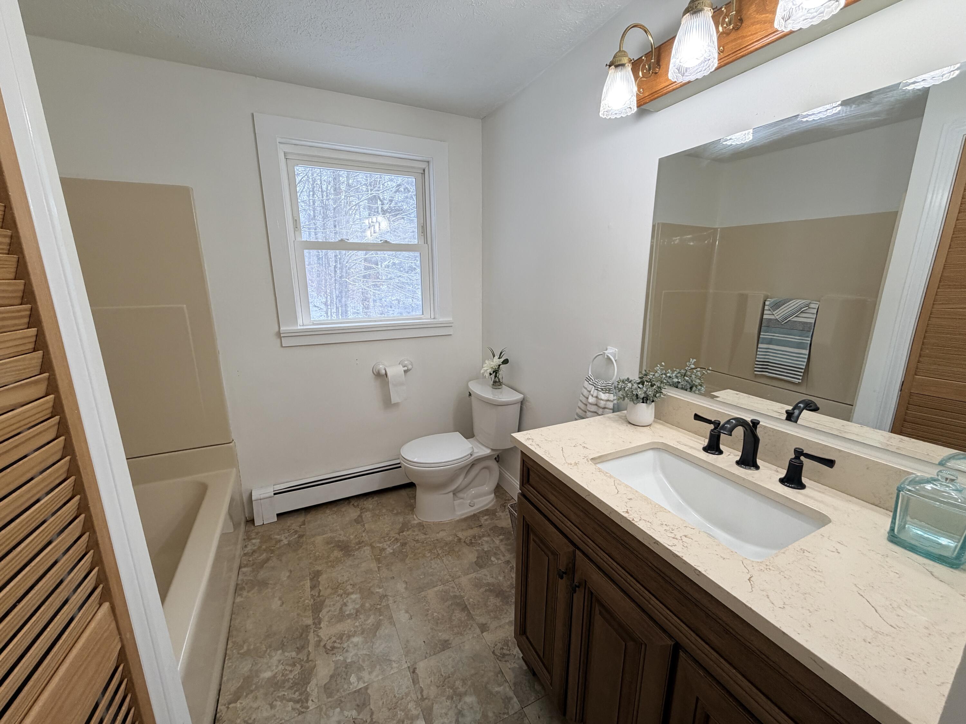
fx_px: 391
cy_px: 362
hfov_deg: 102.1
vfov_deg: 85.7
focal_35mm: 14
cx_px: 483
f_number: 2.2
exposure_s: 1/120
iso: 160
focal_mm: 2.22
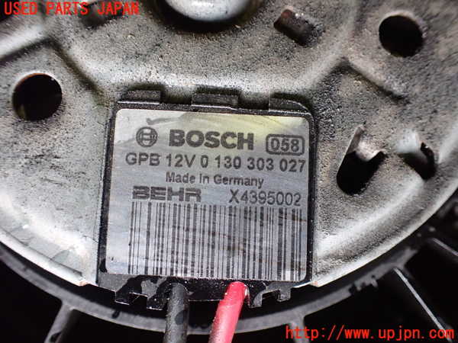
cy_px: 172
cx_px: 229
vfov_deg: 46.8
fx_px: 397
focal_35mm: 30
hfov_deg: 60.0
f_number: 2.3
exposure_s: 1/100
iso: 800
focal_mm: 5.4
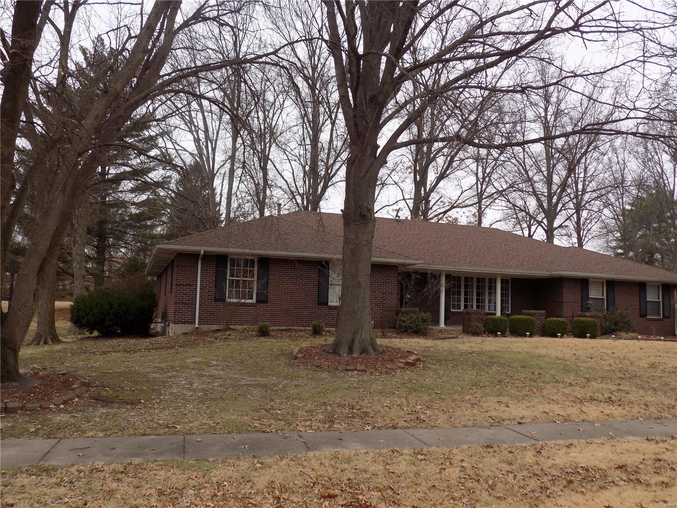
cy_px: 254
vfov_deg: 46.8
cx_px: 338
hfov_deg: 60.0
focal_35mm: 30
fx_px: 587
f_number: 3.3
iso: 80
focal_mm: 5.3
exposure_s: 1/100
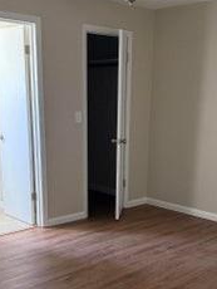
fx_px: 417
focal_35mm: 50
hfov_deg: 29.1
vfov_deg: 37.4
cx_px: 122
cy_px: 211
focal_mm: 6.76
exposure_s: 1/60
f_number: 1.78
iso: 640
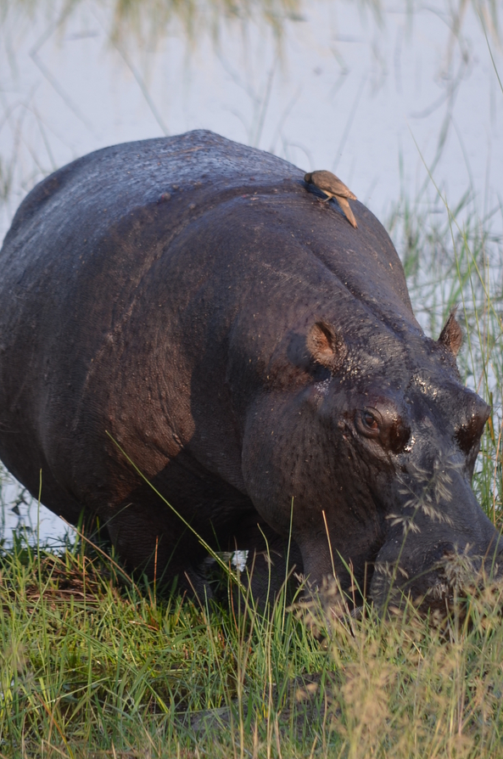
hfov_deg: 2.1
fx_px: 13543
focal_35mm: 644
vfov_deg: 3.2
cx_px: 254
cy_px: 275
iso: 160
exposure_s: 1/200
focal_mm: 300
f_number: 5.6
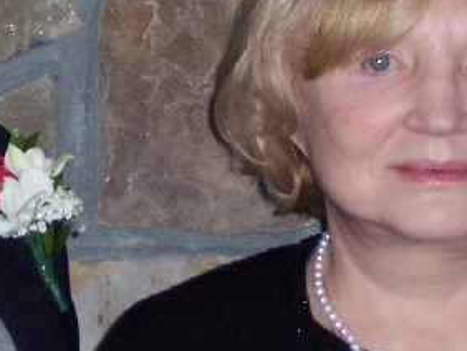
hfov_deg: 5.3
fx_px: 5090
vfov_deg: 3.9
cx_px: 151
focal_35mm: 377
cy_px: 116
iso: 140
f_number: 4.8
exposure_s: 1/125
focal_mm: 21.3
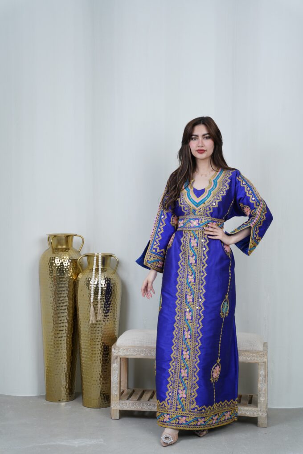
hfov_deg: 19.5
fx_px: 884
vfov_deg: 28.8
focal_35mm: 70
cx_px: 152
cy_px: 227
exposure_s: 1/125
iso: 160
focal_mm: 70
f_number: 9
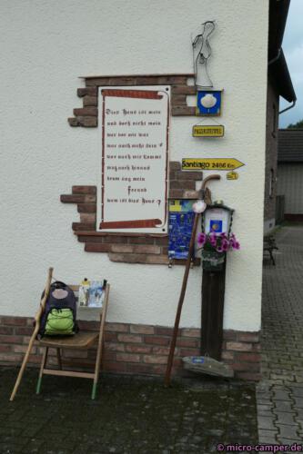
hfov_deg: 33.4
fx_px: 505
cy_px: 227
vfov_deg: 48.5
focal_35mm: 40
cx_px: 152
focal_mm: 14.7
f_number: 3.9
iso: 200
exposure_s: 1/1000
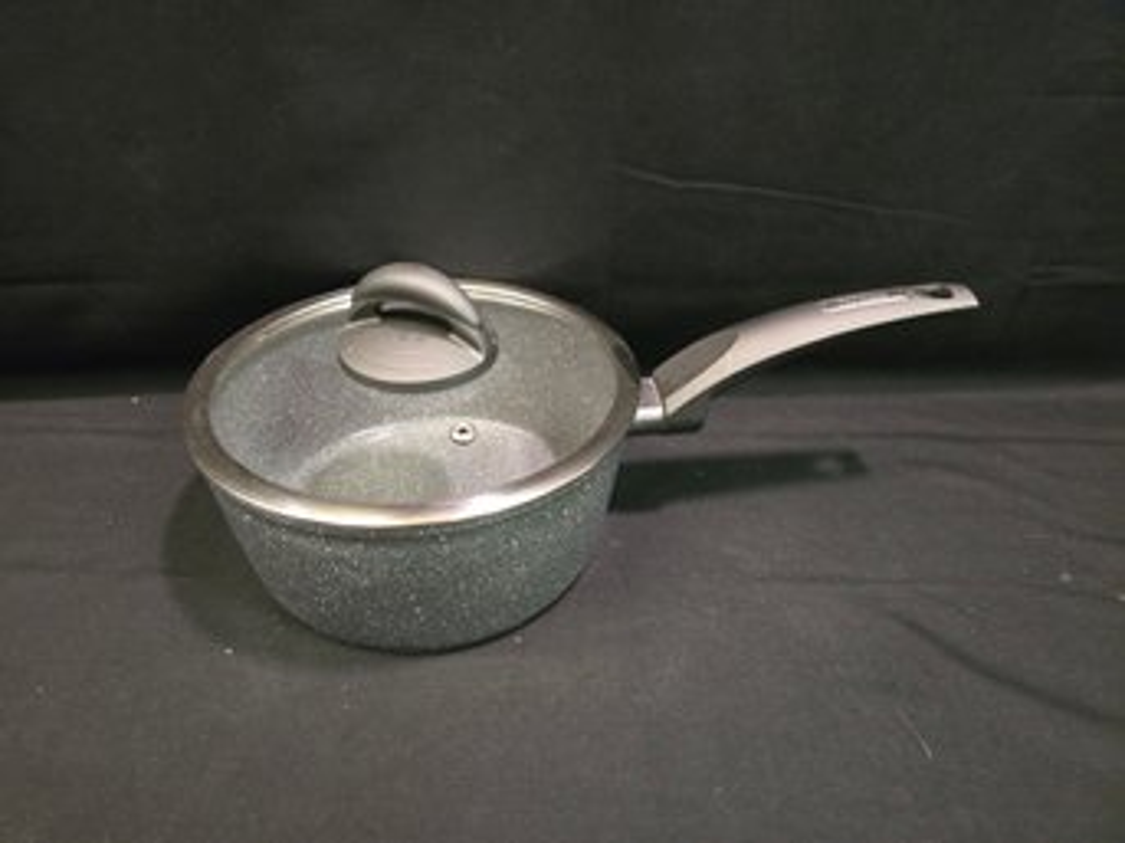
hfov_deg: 73.9
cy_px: 422
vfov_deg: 58.8
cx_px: 562
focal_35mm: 23
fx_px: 747
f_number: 1.7
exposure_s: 1/60
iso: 1600
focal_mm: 6.3
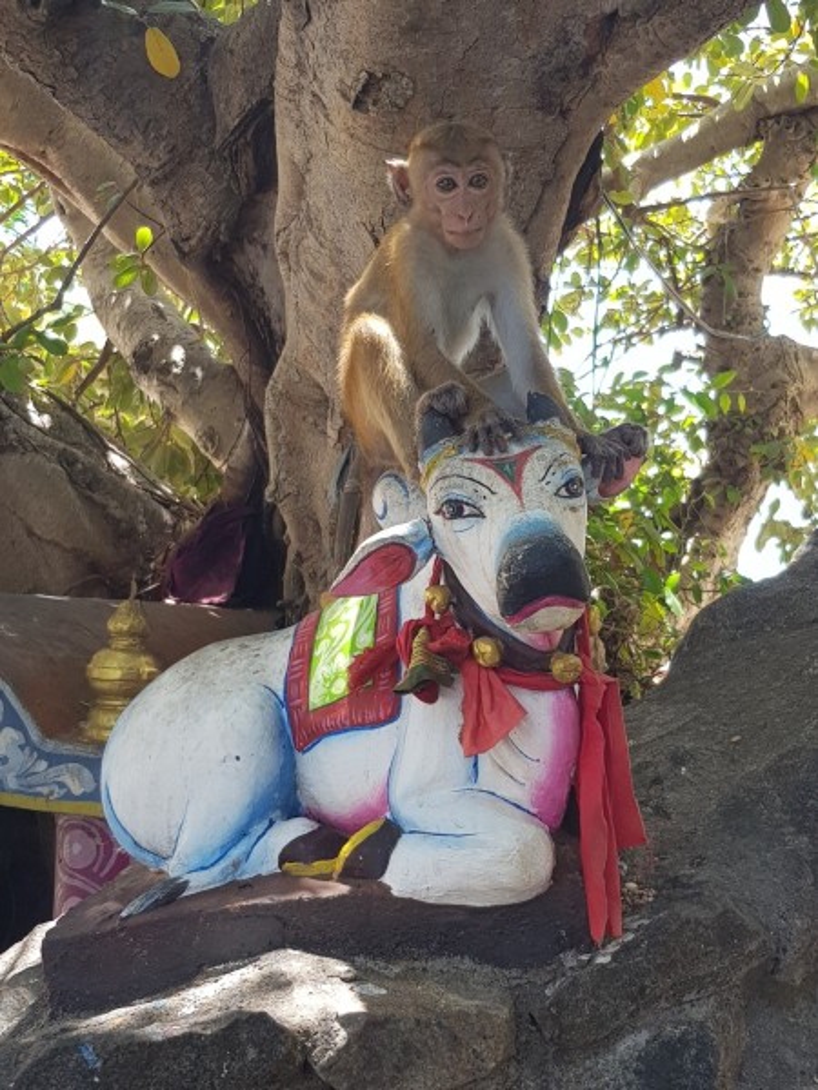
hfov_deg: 53.1
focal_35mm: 26
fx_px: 819
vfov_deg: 67.3
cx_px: 409
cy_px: 545
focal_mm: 4.2
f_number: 1.7
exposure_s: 1/168
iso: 40
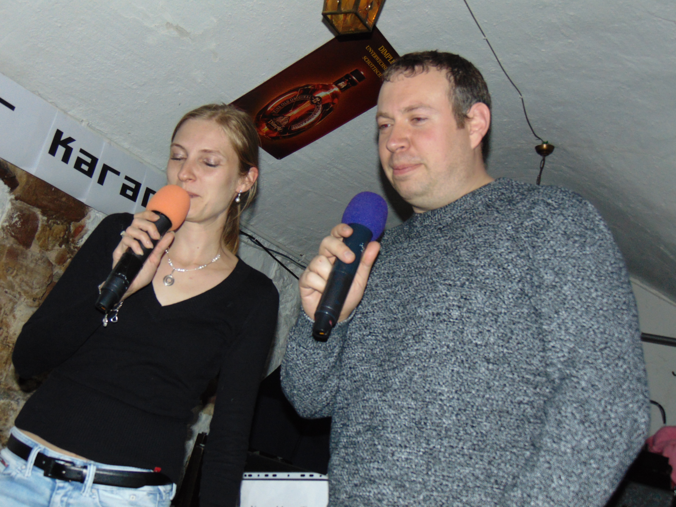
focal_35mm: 42
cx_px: 338
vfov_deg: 34.3
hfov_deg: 44.8
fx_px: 820
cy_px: 254
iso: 500
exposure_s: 1/60
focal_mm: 7.6
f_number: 3.3
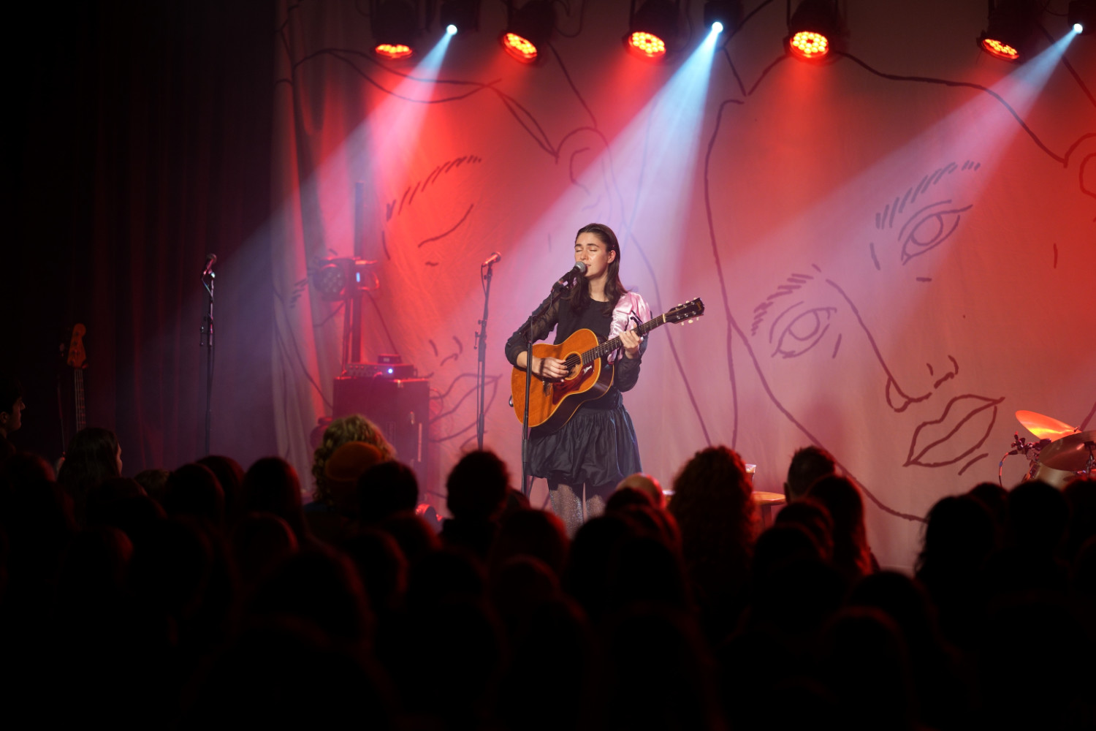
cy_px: 366
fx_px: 3425
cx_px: 548
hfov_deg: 18.2
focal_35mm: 112
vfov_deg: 12.2
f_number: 1.2
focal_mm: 75
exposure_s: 1/80
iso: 320
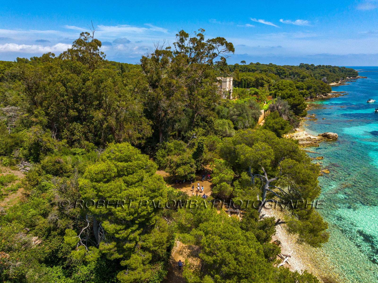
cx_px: 189
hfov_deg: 71.6
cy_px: 142
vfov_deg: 56.8
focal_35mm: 24
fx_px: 262
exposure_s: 1/640
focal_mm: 12.3
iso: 200
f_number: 8
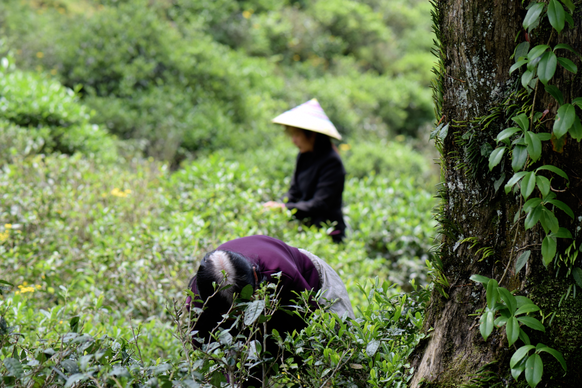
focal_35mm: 158
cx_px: 291
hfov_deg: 13.0
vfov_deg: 8.7
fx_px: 2546
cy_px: 194
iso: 100
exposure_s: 1/125
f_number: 5.6
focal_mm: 105
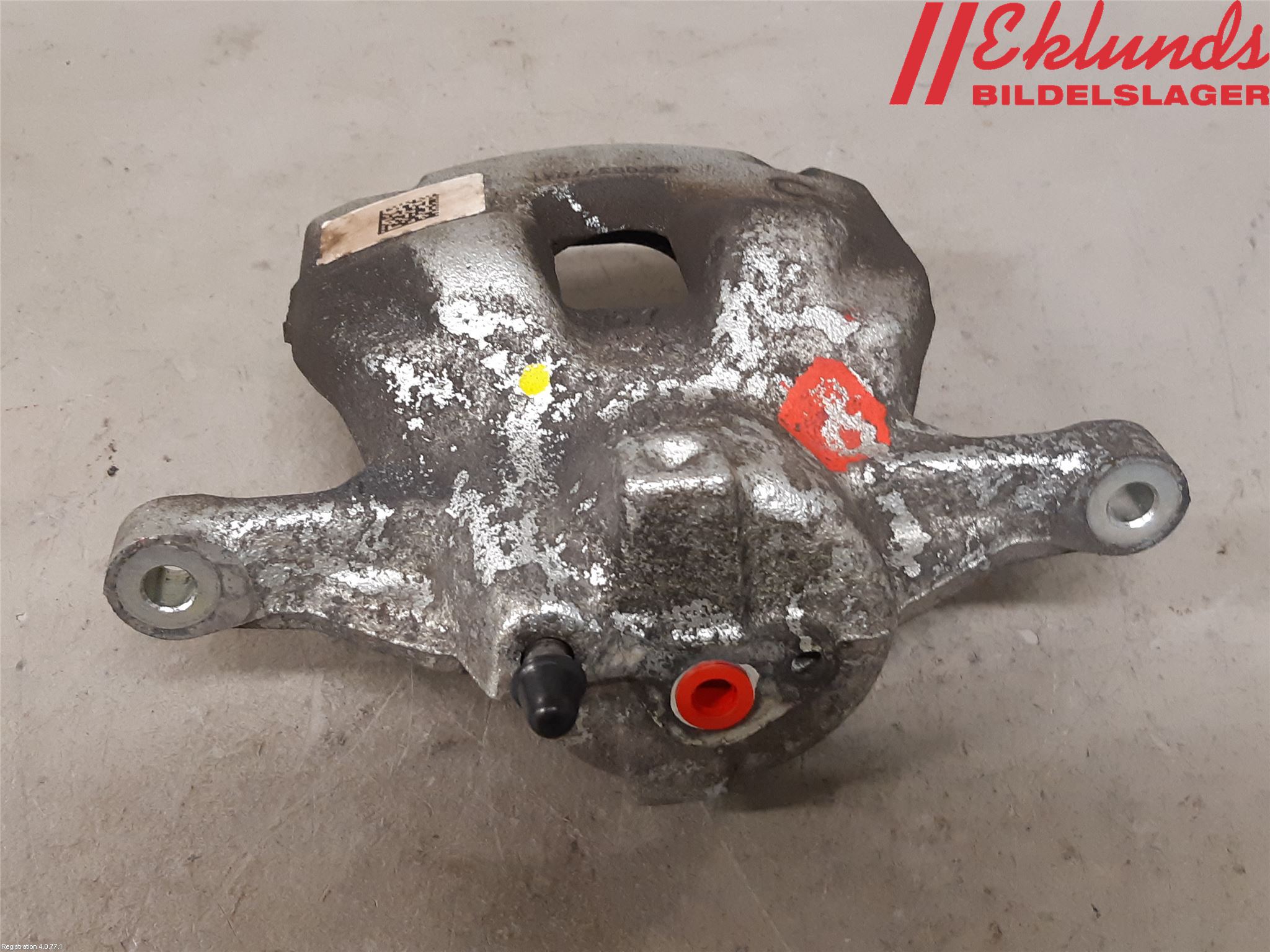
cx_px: 635
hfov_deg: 67.3
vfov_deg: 53.1
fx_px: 954
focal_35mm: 26
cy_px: 476
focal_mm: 3.93
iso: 200
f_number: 1.7
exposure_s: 1/50
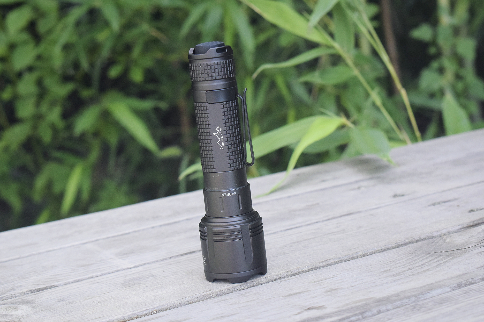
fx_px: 1109
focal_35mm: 82
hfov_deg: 24.6
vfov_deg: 16.6
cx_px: 242
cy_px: 161
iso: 3200
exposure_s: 1/320
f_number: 9
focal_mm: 55
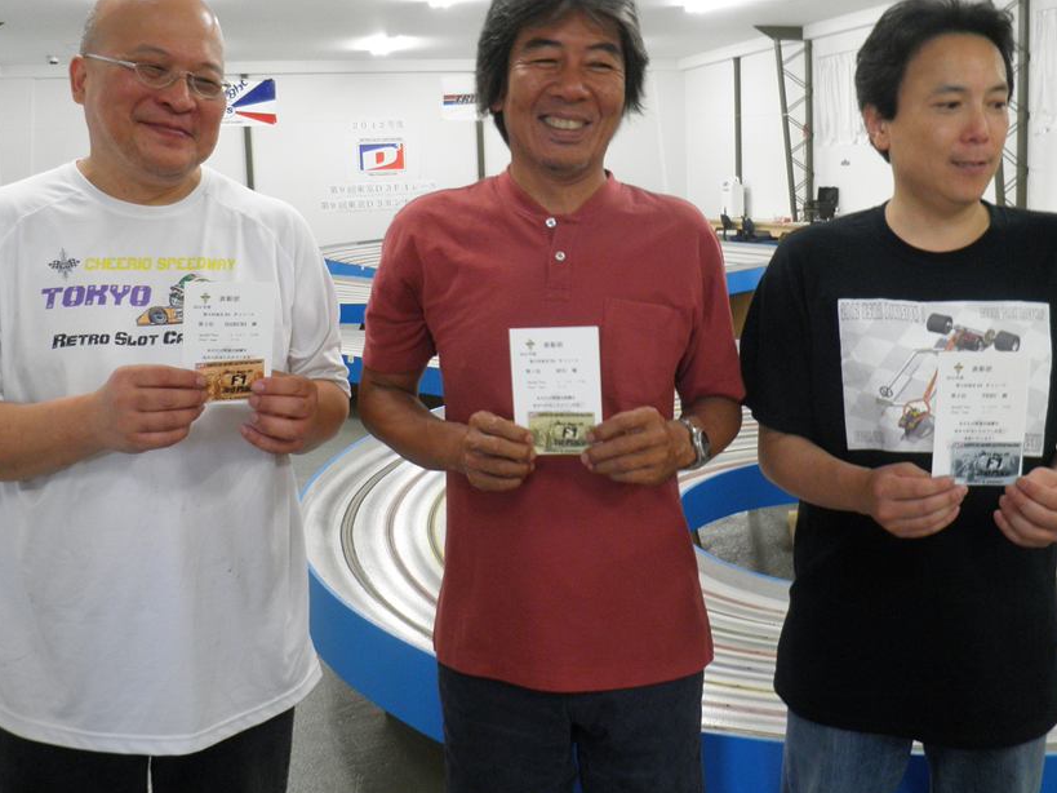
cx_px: 551
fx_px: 1069
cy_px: 329
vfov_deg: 40.6
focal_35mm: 35
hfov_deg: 52.6
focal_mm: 5
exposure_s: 1/15
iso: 200
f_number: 3.2
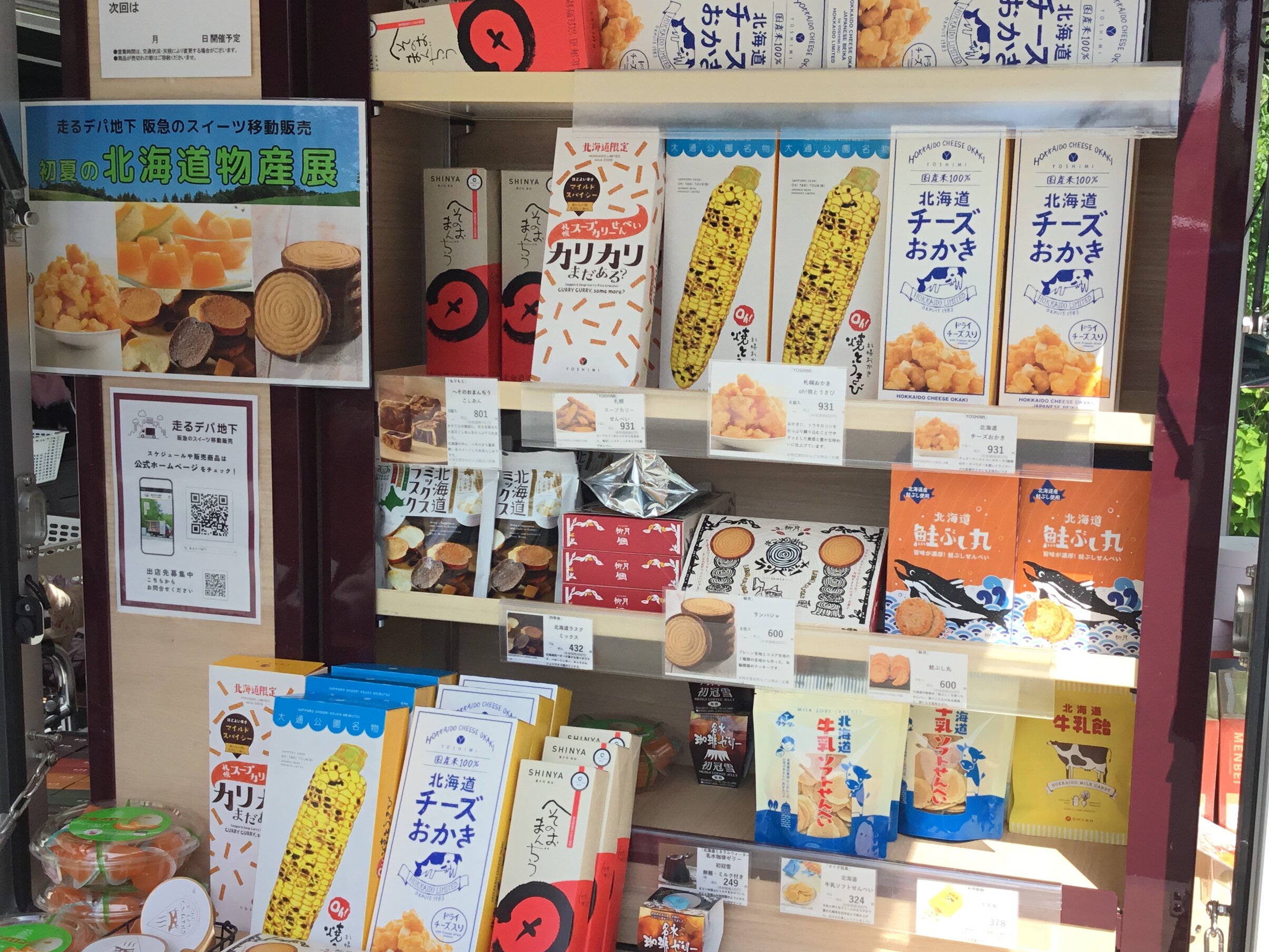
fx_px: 1540
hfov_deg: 44.7
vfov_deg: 34.4
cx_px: 700
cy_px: 486
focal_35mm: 42
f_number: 2.4
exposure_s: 1/599
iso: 25
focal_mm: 3.3
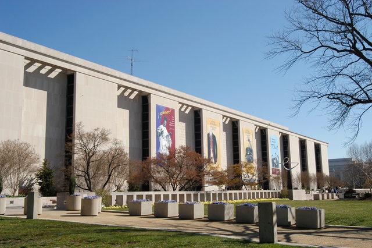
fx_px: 403
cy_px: 124
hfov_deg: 49.6
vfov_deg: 34.2
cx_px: 186
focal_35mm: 39
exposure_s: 1/400
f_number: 10
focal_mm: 26
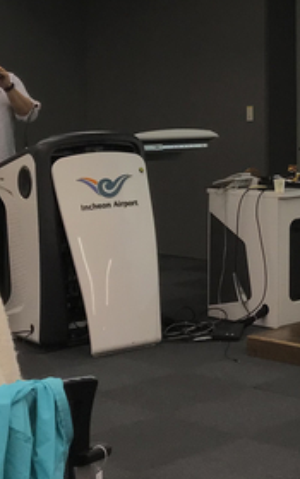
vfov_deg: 25.3
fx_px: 1033
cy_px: 41
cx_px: 391
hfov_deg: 15.7
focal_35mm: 79
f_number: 1.8
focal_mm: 3.99
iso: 32
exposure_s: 1/120
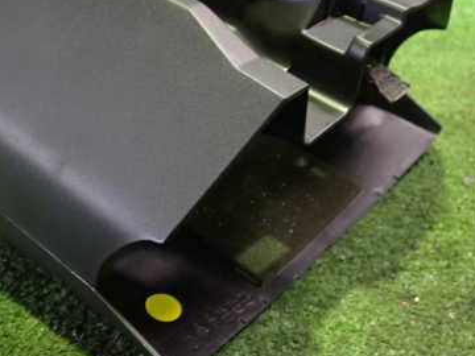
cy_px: 113
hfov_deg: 38.0
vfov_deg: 28.9
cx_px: 182
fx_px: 686
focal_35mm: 50
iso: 800
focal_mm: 5.4
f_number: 2.3
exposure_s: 1/15
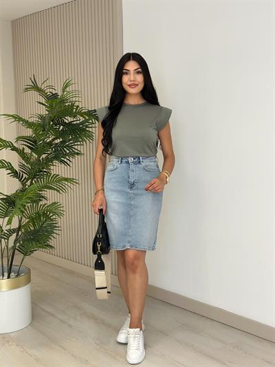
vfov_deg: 39.6
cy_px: 184
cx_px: 138
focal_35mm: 48
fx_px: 508
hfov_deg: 30.3
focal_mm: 6.86
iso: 80
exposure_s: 1/365
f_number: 1.78
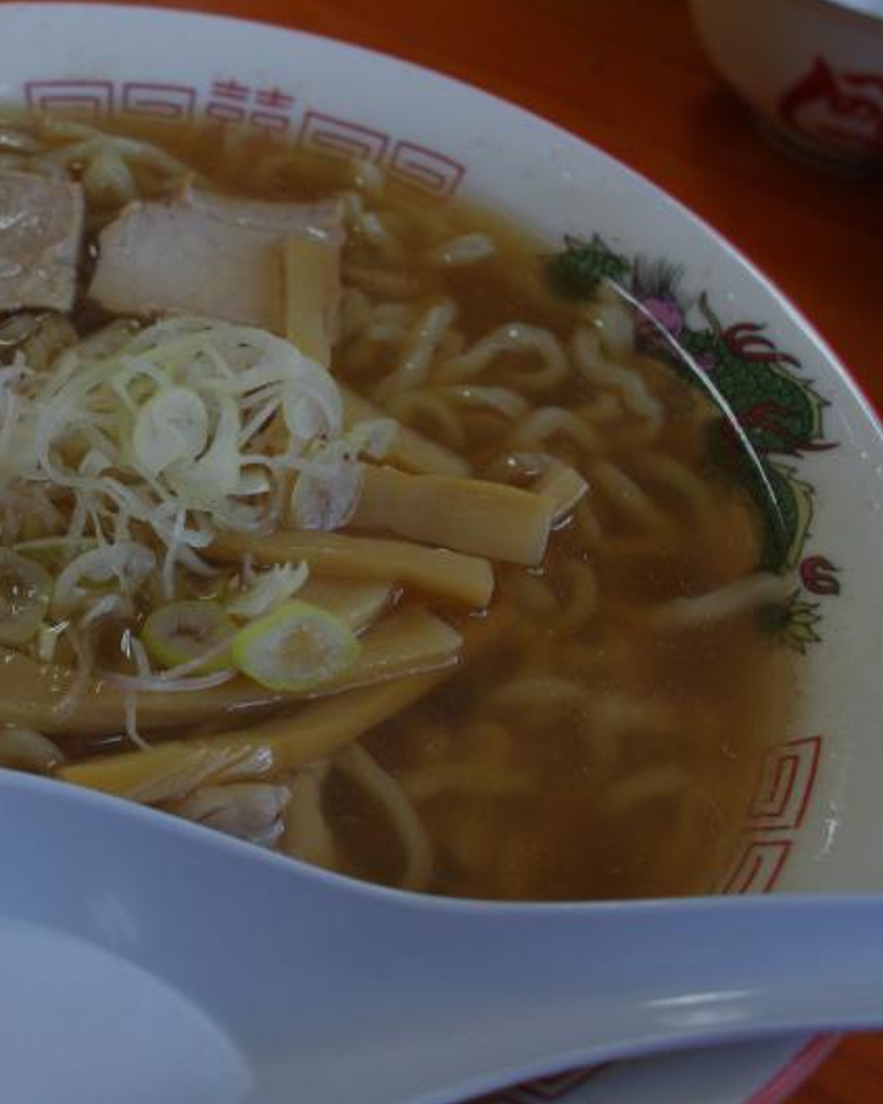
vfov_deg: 42.0
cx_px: 87
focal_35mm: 44
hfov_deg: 32.4
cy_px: 551
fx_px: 1438
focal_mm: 21
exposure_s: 1/50
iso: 640
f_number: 6.3
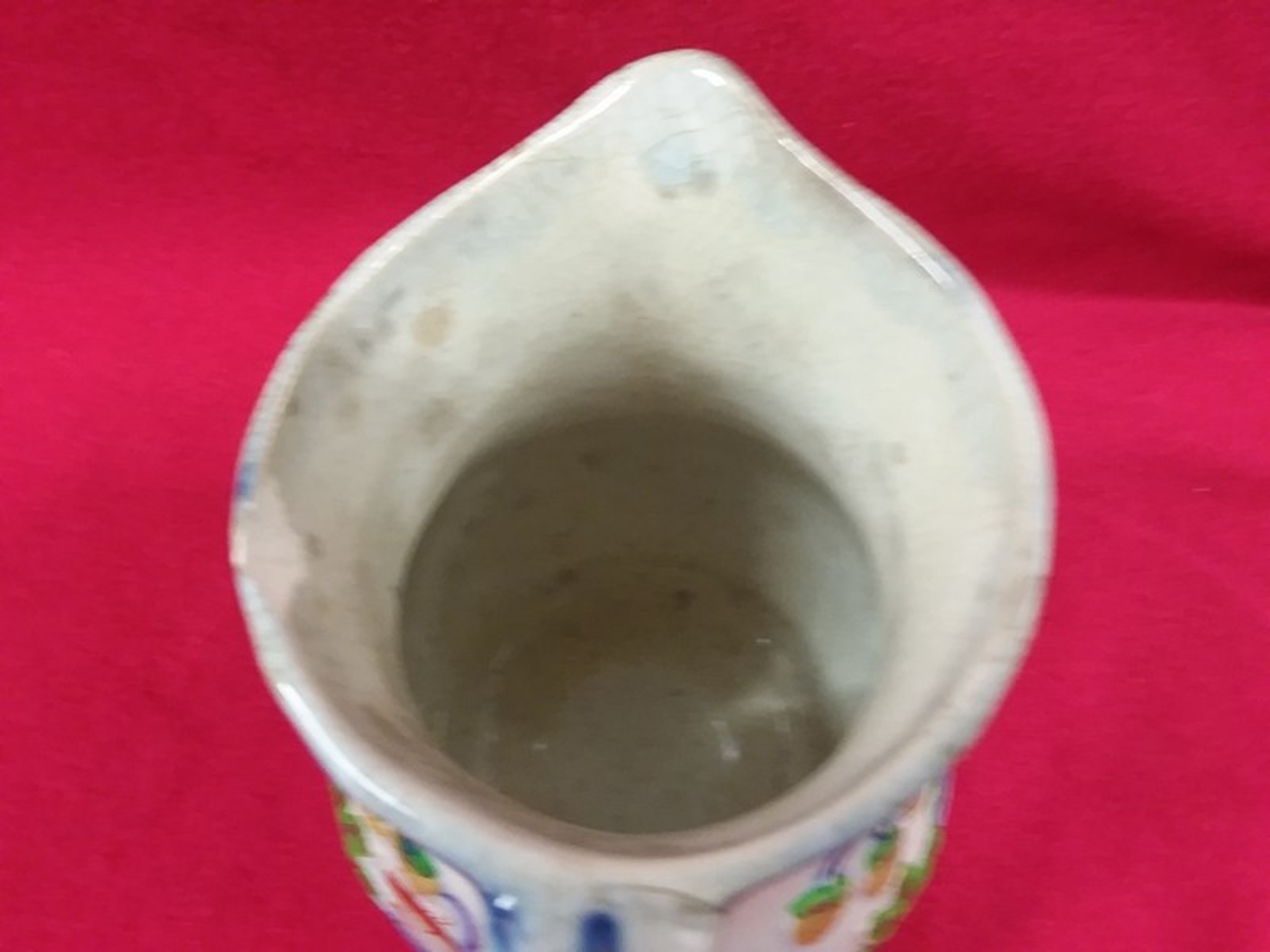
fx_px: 1064
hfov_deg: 61.7
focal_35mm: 29
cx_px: 635
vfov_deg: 48.2
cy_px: 476
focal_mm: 2.47
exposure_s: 1/17
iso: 160
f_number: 1.9
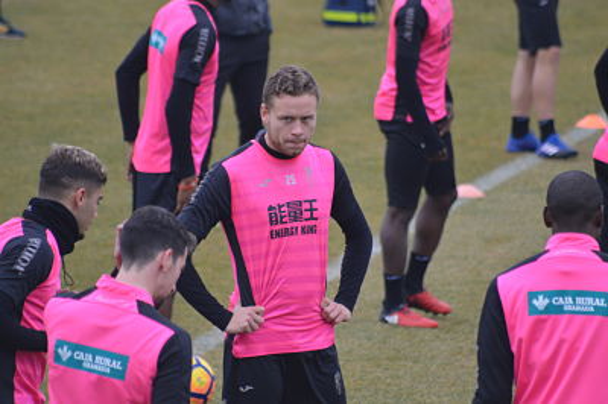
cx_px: 304
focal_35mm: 450
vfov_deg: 3.0
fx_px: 7594
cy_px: 202
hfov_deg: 4.6
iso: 800
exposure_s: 1/500
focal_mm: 300
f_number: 5.6
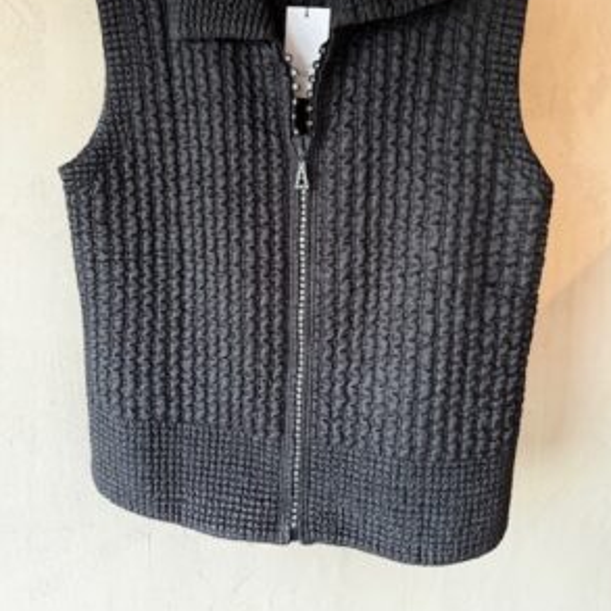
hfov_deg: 55.6
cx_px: 309
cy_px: 250
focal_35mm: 29
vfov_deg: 55.3
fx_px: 579
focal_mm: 6.76
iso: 200
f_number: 1.78
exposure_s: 1/87
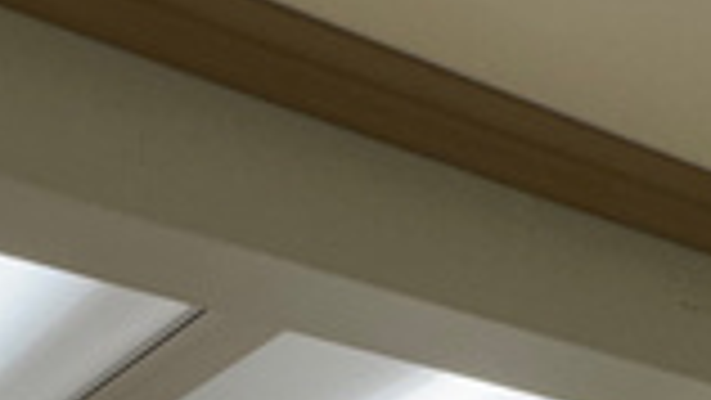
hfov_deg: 25.0
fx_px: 1396
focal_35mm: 74
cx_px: -202
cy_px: 1137
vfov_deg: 11.3
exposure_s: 1/120
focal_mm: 2.22
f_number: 2.2
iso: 50
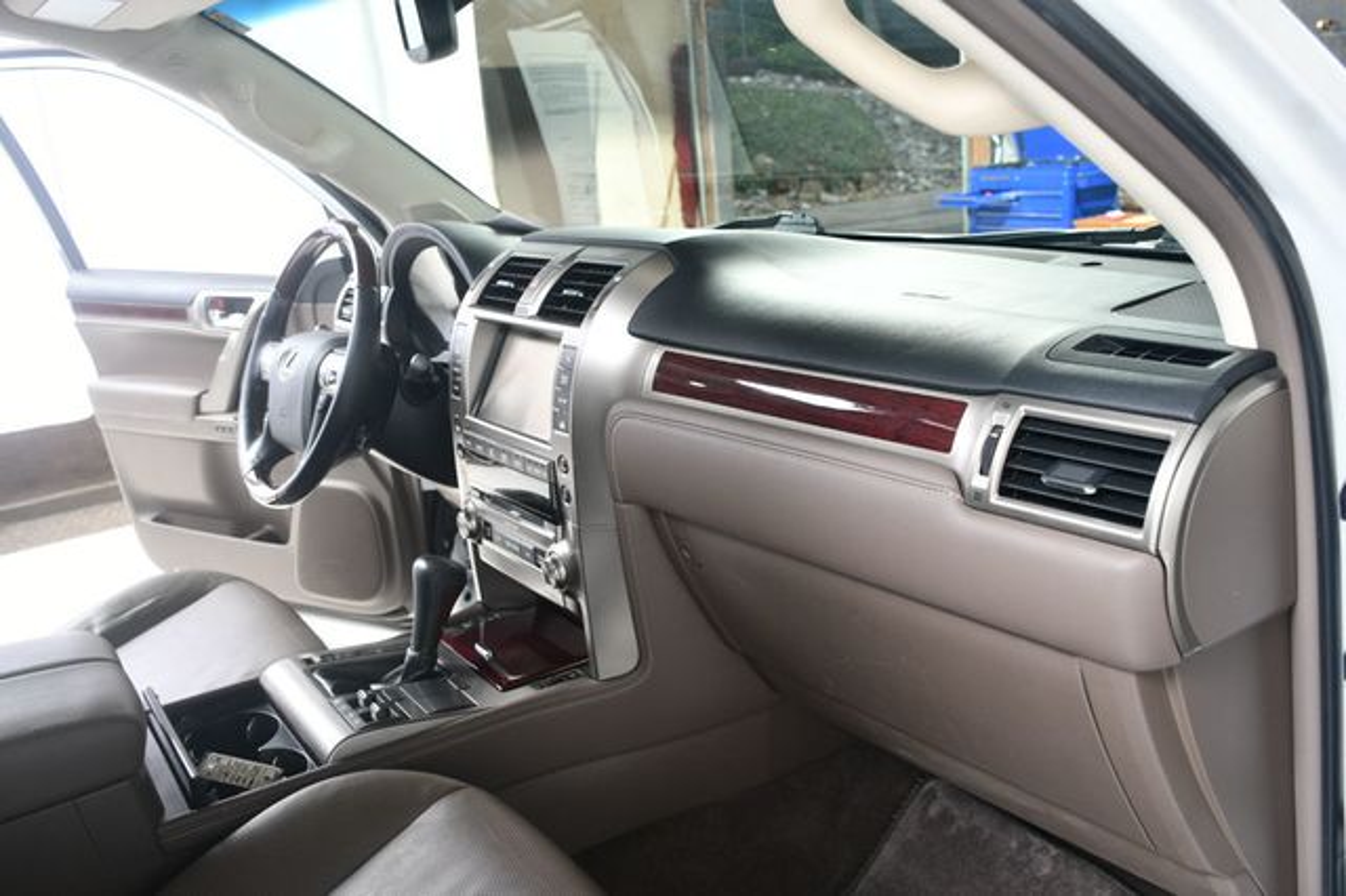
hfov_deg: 62.0
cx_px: 673
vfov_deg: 43.6
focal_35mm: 30
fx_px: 1121
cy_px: 448
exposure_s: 1/160
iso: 100
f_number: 5
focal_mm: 20
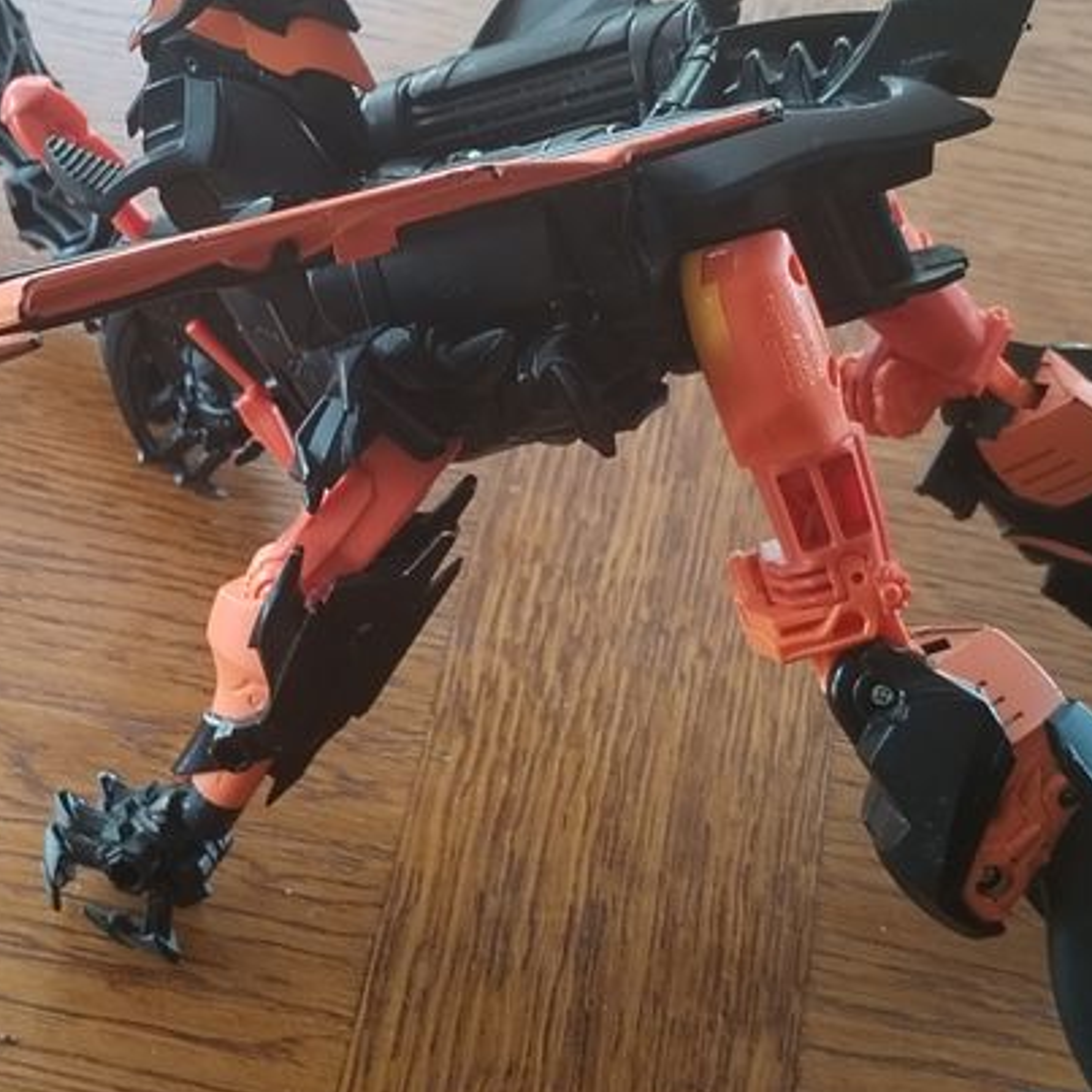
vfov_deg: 21.7
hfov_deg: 21.8
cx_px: 366
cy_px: 266
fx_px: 2820
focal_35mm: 79
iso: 205
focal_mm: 4.75
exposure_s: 1/50
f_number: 1.8
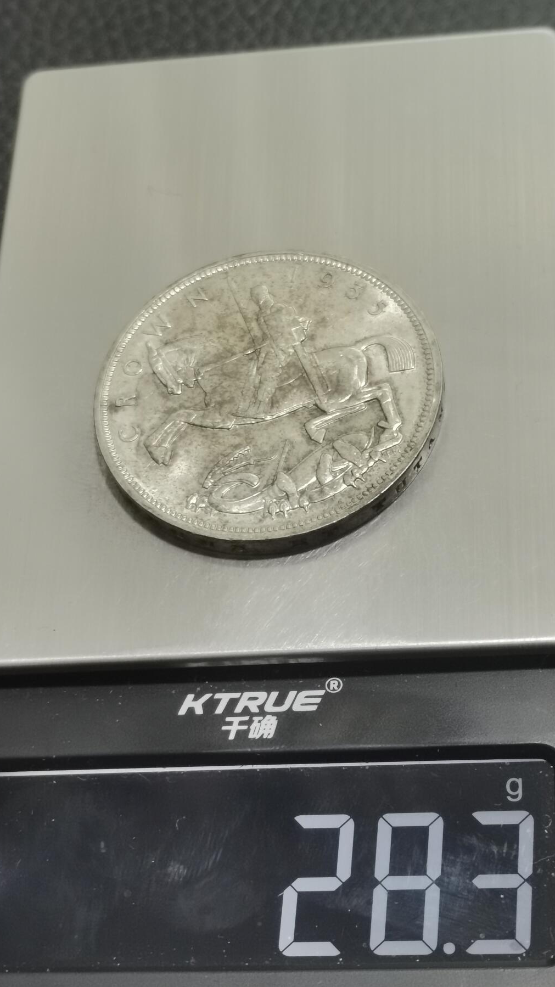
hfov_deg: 16.8
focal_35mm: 72
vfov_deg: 29.4
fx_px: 1884
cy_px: 494
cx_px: 302
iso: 125
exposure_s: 1/100
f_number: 1.8
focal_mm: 5.58
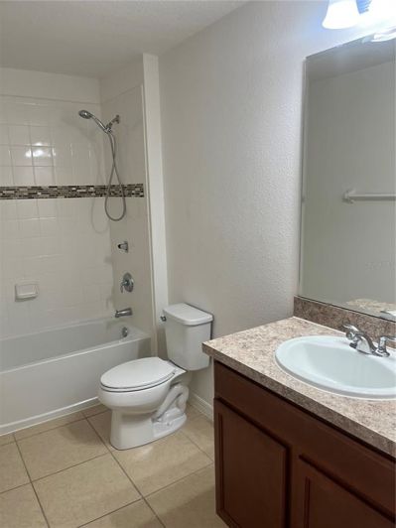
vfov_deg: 67.3
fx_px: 397
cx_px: 198
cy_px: 264
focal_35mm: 26
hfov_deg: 53.1
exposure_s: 1/120
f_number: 1.6
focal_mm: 5.1
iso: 80
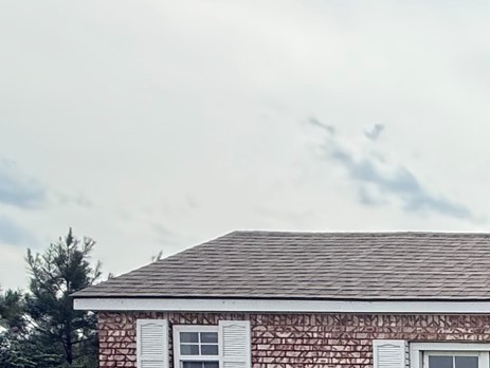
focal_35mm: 58
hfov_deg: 22.4
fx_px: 822
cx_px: 846
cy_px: 491
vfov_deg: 22.4
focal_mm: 2.22
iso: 64
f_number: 2.2
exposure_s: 1/1698
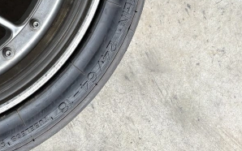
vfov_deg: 16.5
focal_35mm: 74
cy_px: -54
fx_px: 488
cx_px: -63
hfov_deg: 24.6
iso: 32
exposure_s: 1/165
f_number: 1.6
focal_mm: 5.96
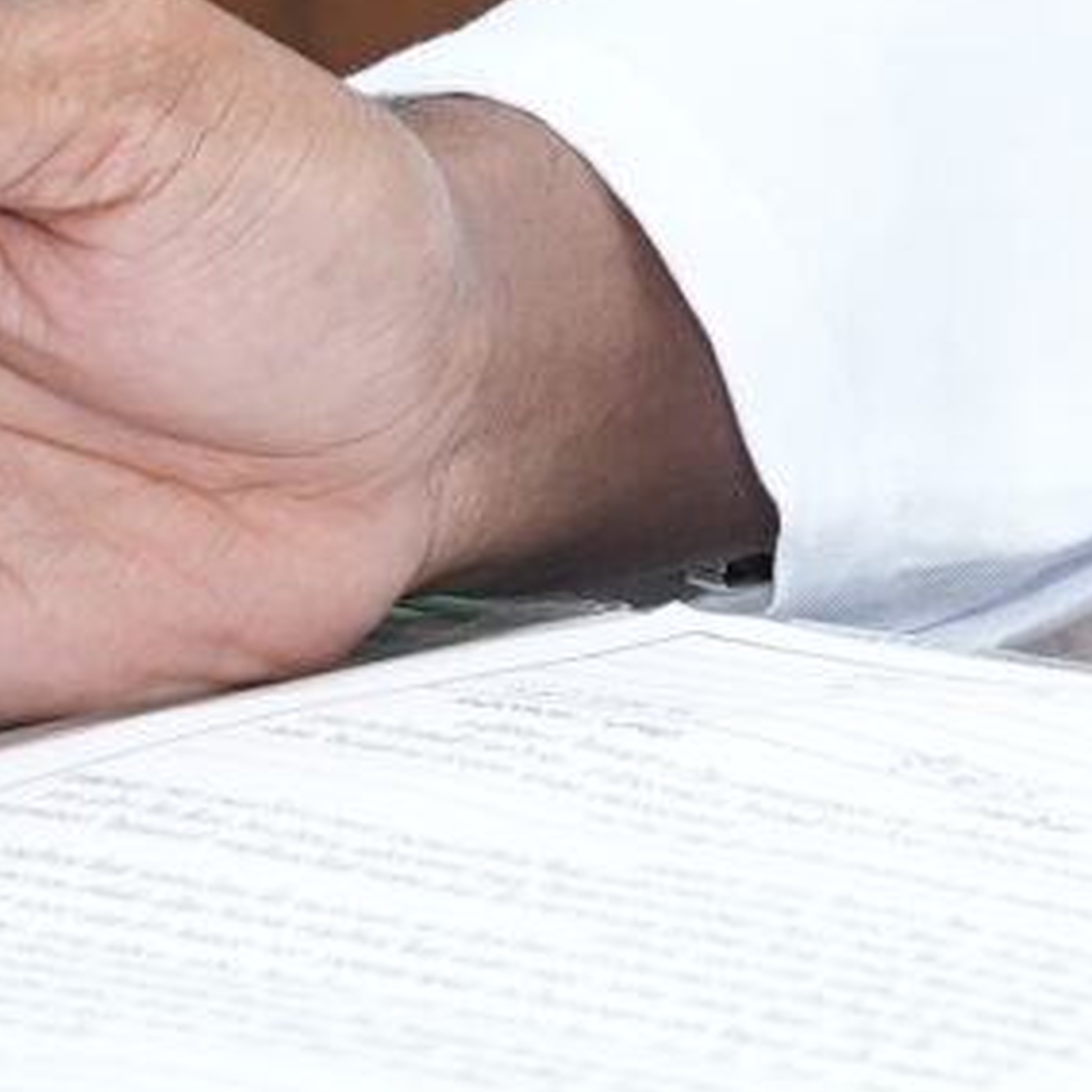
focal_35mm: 377
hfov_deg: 4.6
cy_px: -1175
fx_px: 13447
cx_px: 2422
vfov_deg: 4.6
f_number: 6.3
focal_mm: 49.1
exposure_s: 1/125
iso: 400
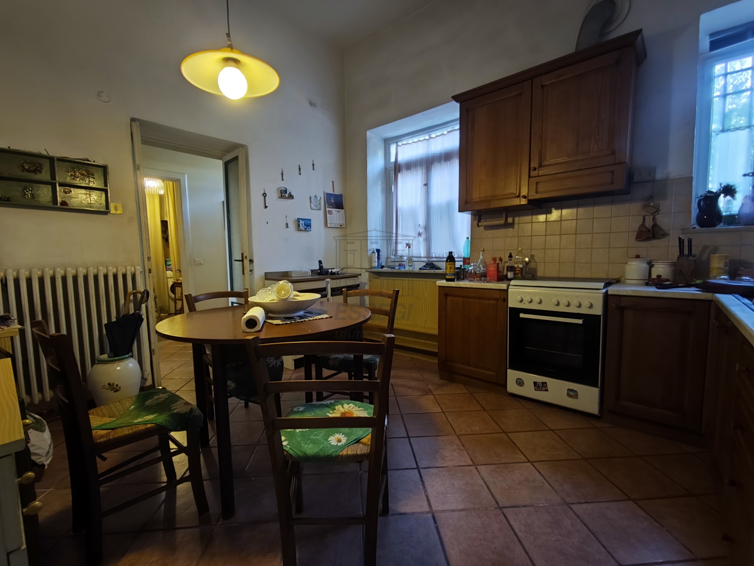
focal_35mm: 15
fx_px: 327
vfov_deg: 81.8
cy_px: 283
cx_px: 377
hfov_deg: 98.1
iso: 800
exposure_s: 1/10
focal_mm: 1.65
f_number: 2.2
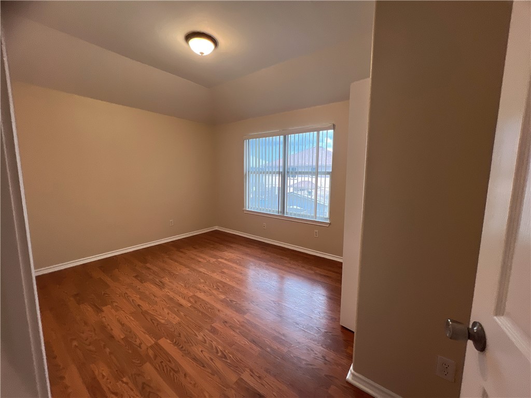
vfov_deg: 89.9
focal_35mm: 13
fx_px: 199
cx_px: 266
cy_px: 199
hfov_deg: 106.2
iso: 160
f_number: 1.8
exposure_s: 1/120
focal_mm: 1.57
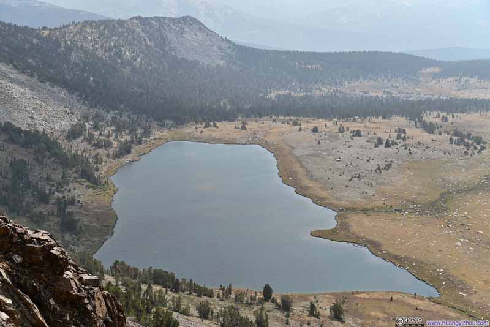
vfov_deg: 22.6
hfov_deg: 33.4
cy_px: 164
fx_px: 817
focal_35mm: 60
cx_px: 245
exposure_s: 1/1250
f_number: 5.6
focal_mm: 60
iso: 100
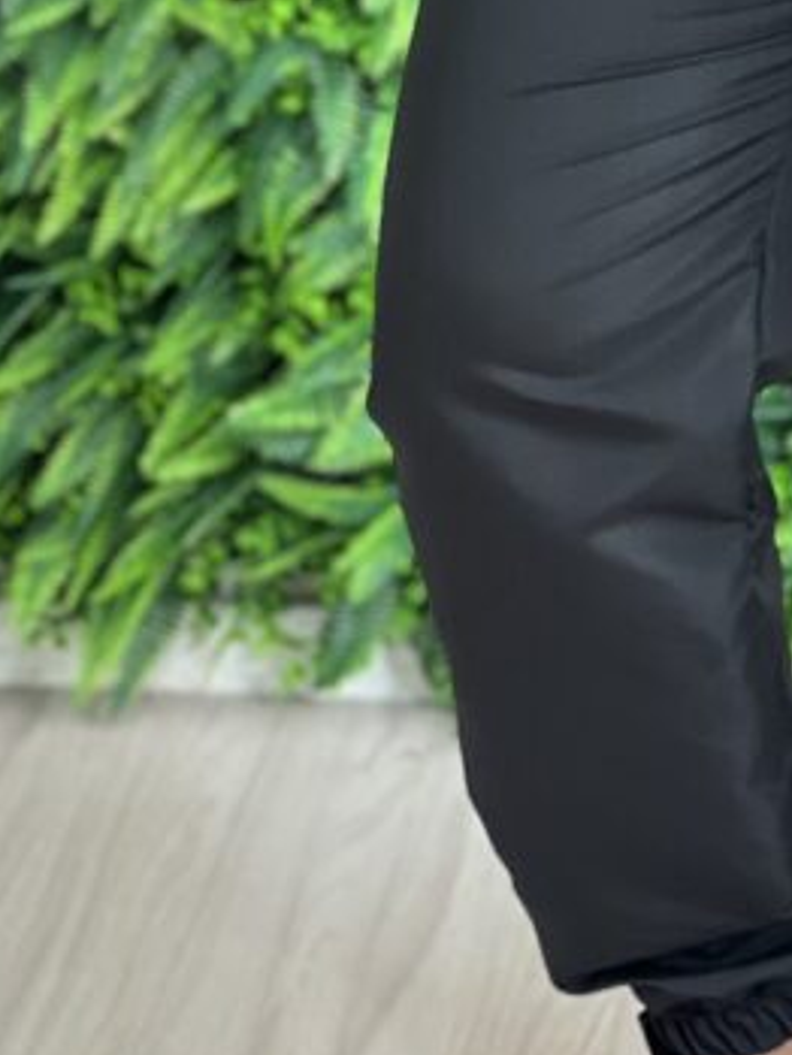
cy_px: 328
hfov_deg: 7.2
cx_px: 886
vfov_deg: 9.6
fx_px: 6280
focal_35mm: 206
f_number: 2.8
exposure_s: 1/60
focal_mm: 9
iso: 160
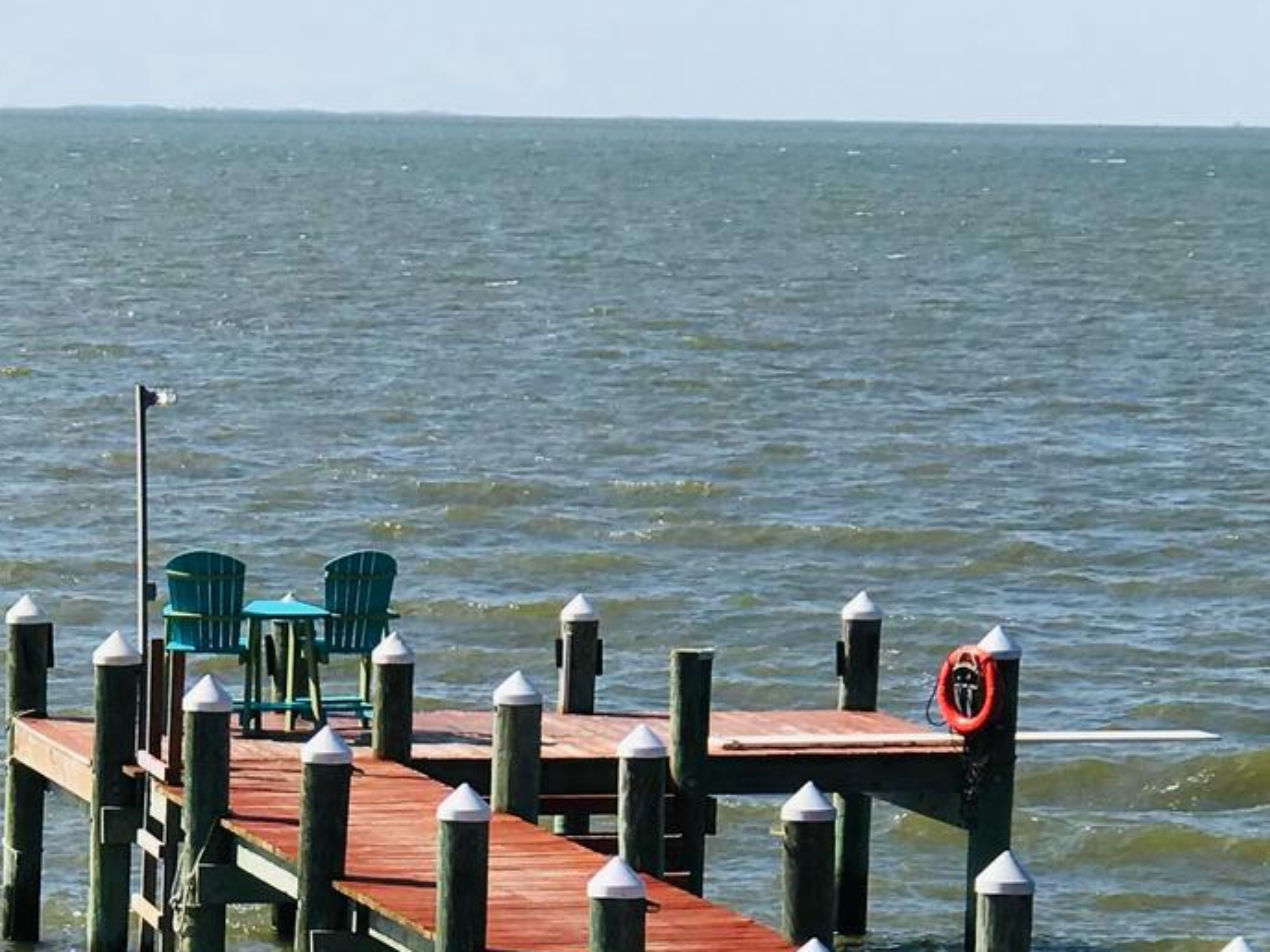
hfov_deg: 11.6
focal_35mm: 170
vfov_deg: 8.6
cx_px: 386
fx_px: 6236
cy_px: 1237
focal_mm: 6.6
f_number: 2.8
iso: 20
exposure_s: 1/977
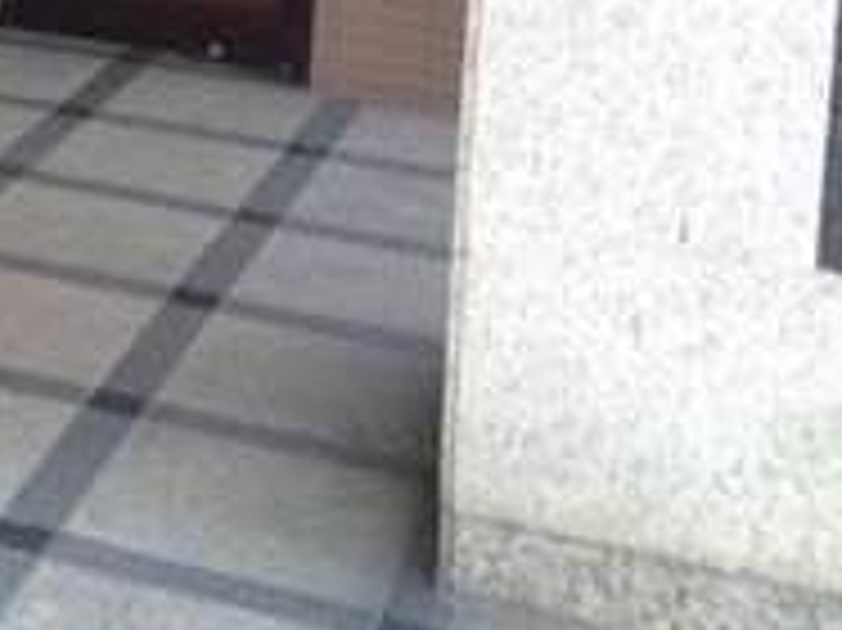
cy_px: -292
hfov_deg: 19.1
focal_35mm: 93
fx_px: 2261
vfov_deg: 14.8
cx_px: -320
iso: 40
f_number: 2.2
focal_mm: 4.15
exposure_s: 1/120
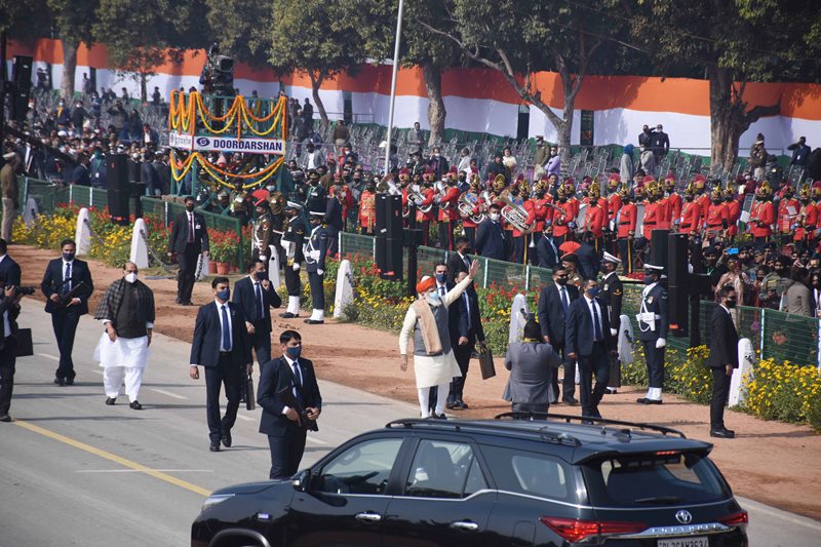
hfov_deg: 9.8
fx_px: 4788
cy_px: 274
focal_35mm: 210
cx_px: 410
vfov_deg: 6.5
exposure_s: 1/2500
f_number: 6.3
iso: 400
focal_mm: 140
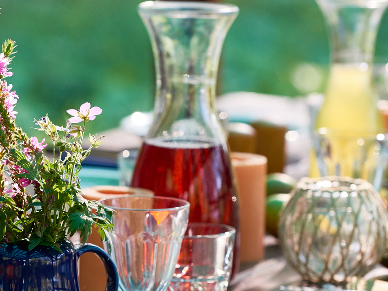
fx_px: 3508
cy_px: 213
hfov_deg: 6.3
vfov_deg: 4.7
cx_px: 78
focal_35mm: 313
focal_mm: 130
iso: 800
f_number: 4.5
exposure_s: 1/320
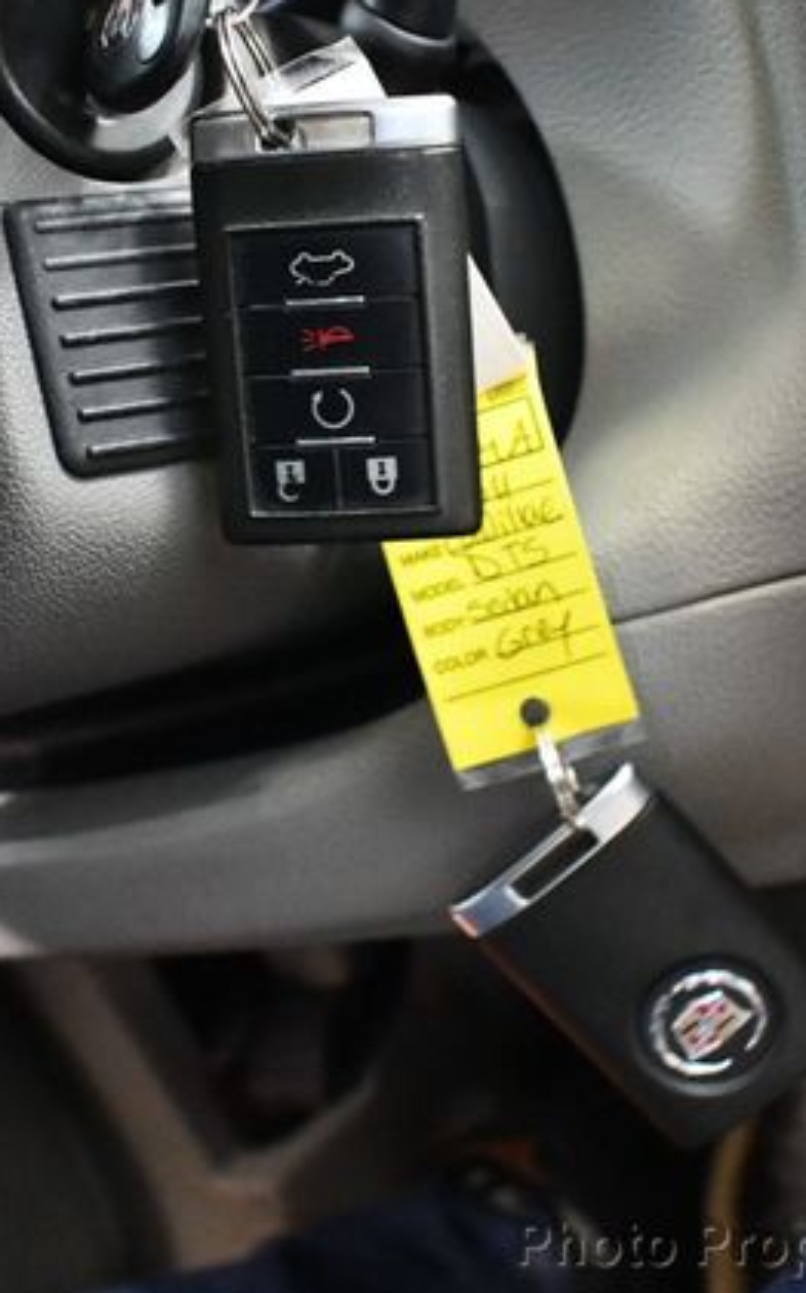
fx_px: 1971
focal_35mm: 56
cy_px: 643
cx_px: 477
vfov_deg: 36.3
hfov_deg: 23.1
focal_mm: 18
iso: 6400
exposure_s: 1/60
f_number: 3.5
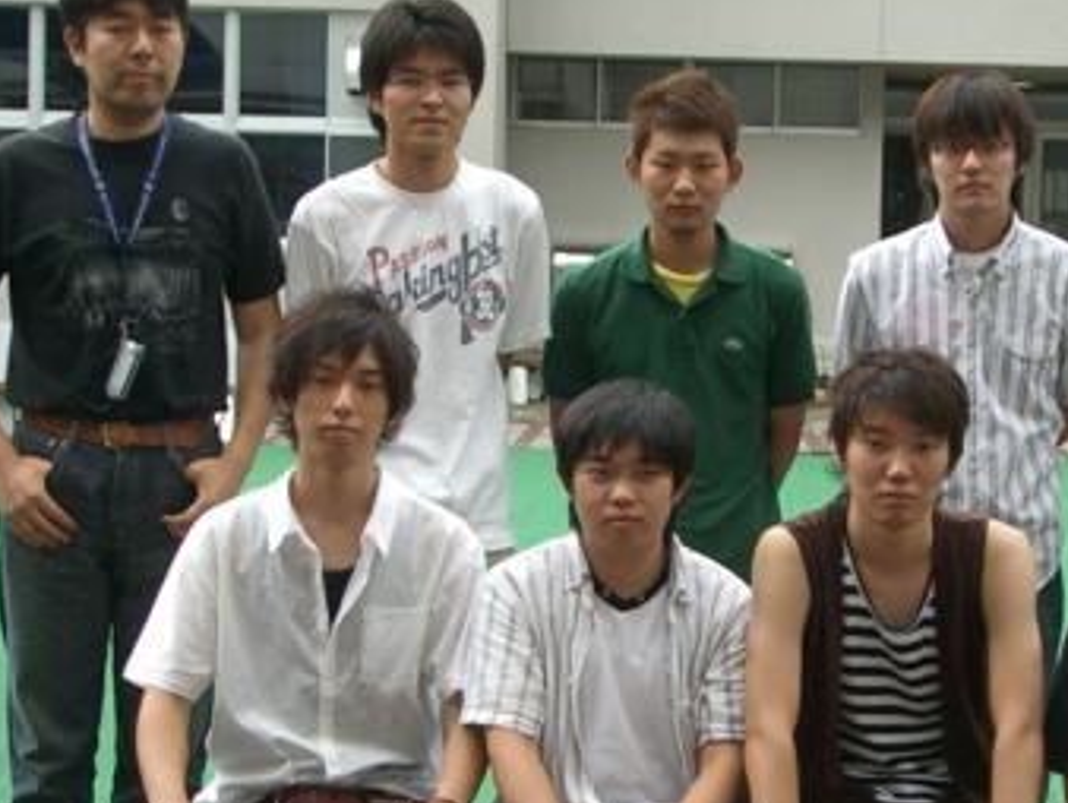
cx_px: 822
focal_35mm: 140
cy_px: 572
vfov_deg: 10.6
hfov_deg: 14.0
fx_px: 4322
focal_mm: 12.2
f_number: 3.9
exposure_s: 1/80
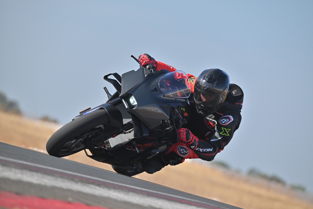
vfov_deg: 2.8
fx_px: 4347
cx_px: 156
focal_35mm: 500
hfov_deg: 4.1
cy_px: 104
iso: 500
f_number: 9
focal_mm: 500
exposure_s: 1/1250
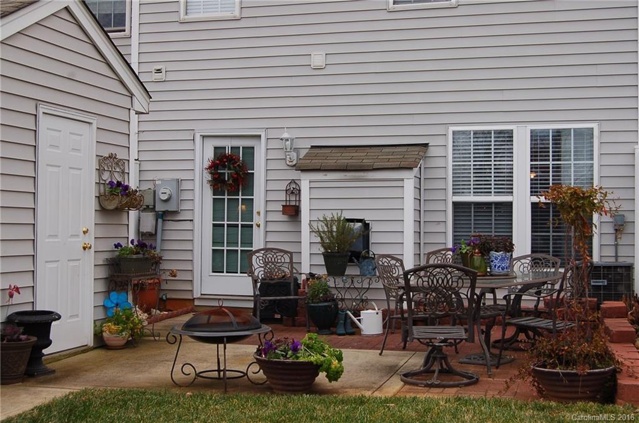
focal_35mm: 51
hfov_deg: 39.0
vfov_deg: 26.4
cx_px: 320
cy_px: 212
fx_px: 903
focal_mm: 34
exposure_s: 1/200
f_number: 7.1
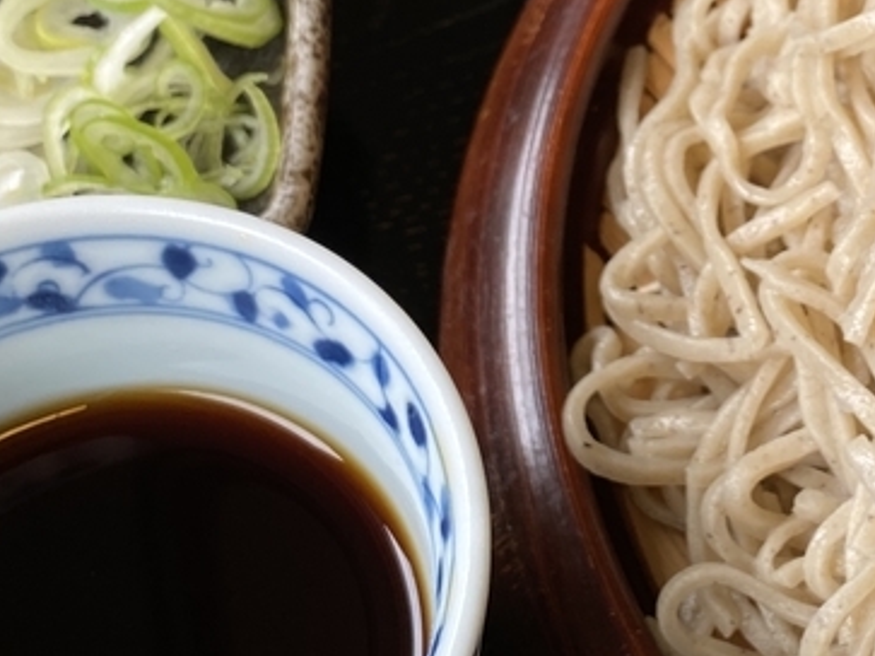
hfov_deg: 22.2
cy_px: 87
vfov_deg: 17.0
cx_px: 808
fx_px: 2173
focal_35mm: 86
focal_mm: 4.25
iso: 40
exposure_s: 1/122
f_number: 1.8
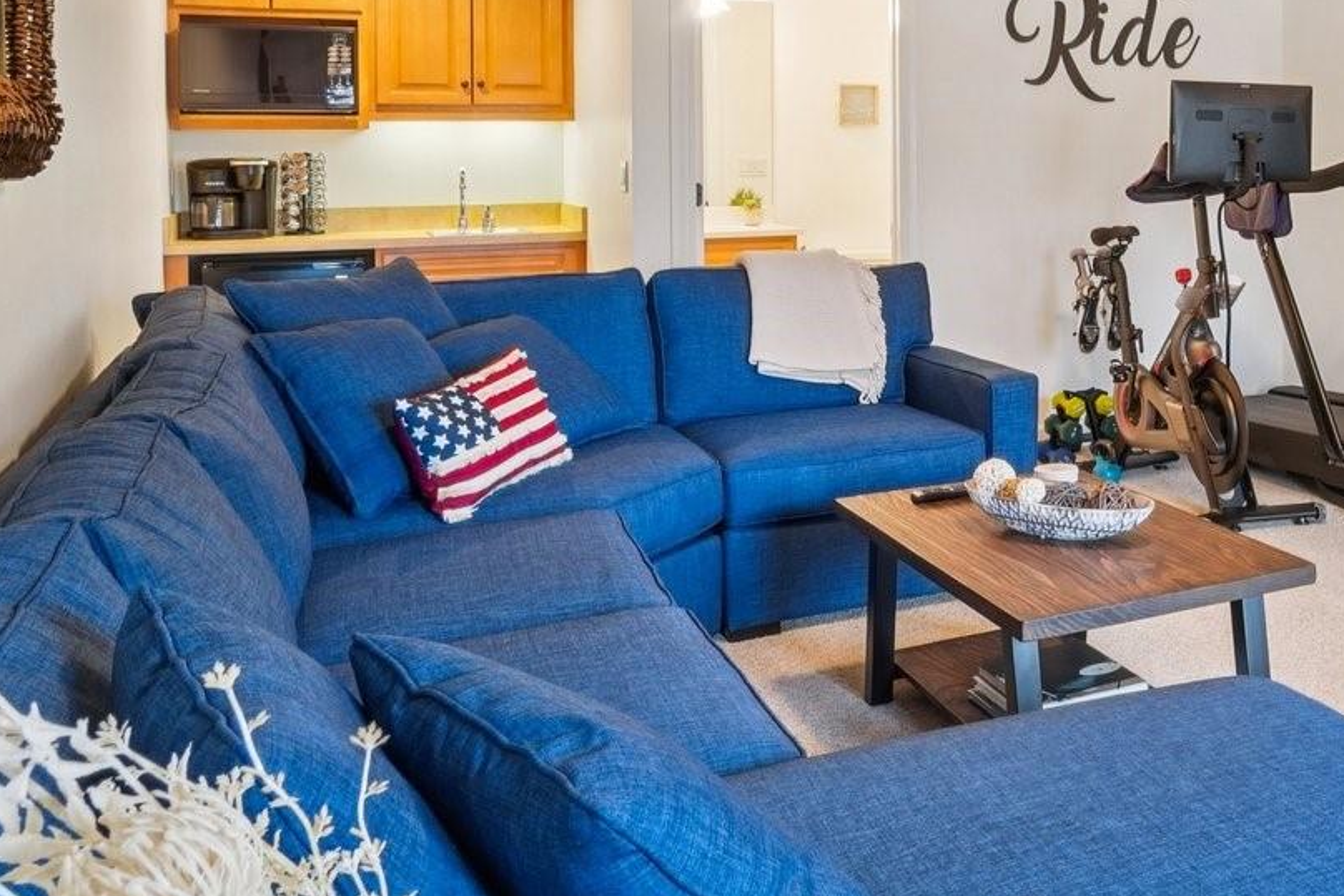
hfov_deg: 43.8
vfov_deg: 33.9
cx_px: 1326
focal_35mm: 38
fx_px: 1419
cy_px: 169
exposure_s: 1/5
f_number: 8
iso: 400
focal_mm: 10
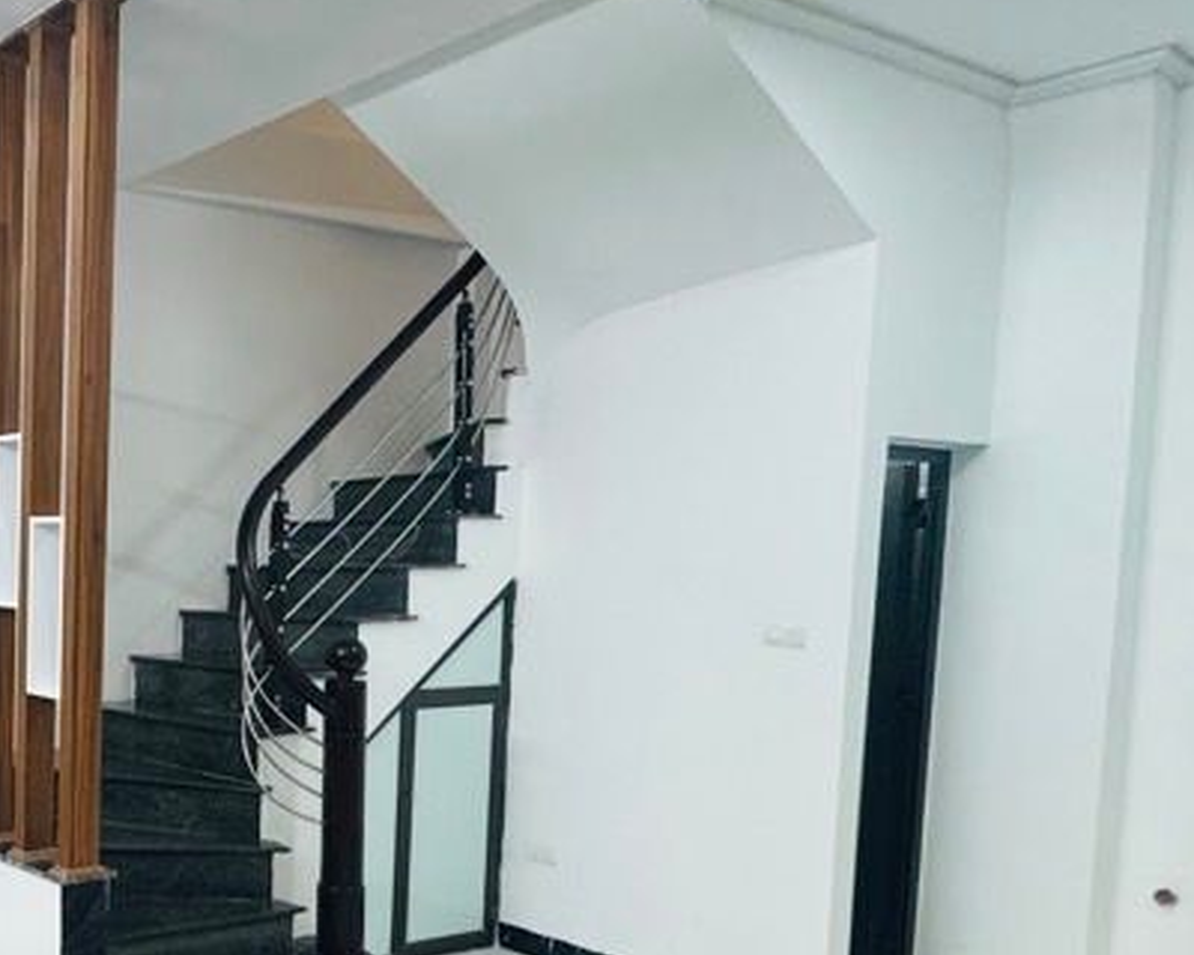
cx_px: -84
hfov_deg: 42.1
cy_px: 671
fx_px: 1237
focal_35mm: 35
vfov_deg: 41.4
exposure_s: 1/100
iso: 200
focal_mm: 2.22
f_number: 2.2
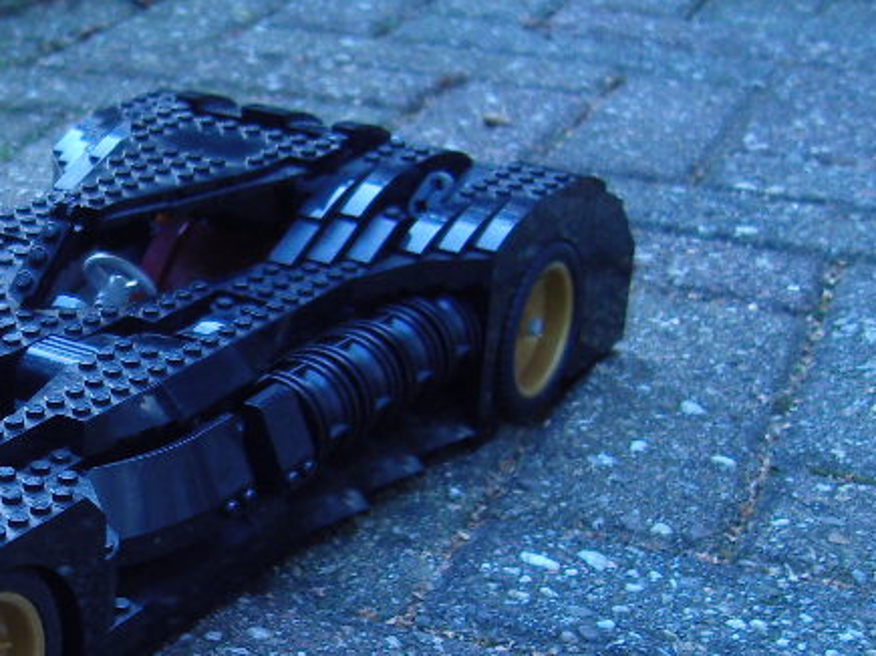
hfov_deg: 23.2
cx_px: -48
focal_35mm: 80
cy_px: 463
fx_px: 2024
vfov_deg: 18.3
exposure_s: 1/25
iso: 200
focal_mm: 7.3
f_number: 2.8
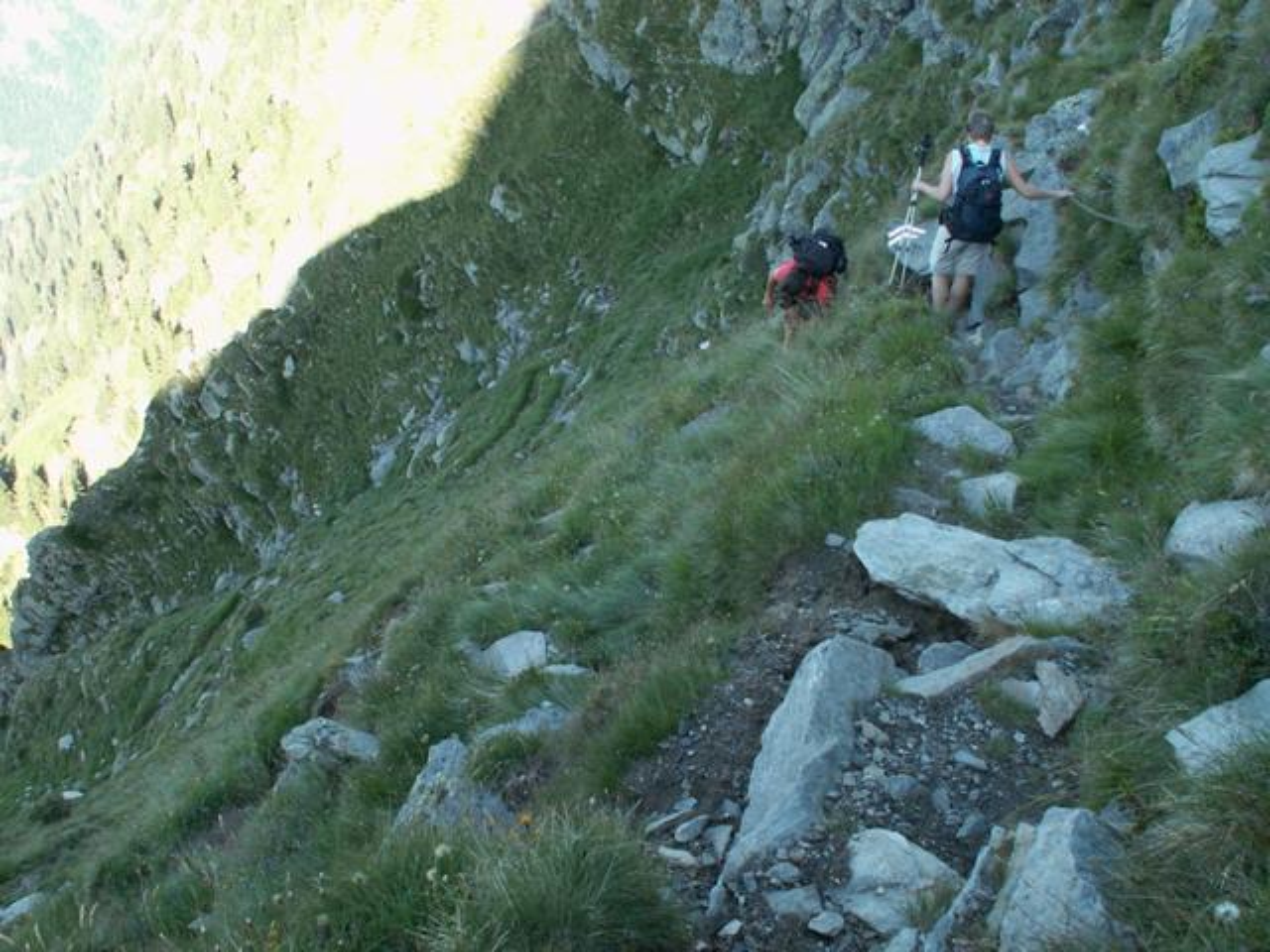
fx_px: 1284
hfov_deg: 52.6
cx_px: 635
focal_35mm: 35
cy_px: 476
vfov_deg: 40.7
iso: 50
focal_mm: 5.86
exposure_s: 1/40
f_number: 4
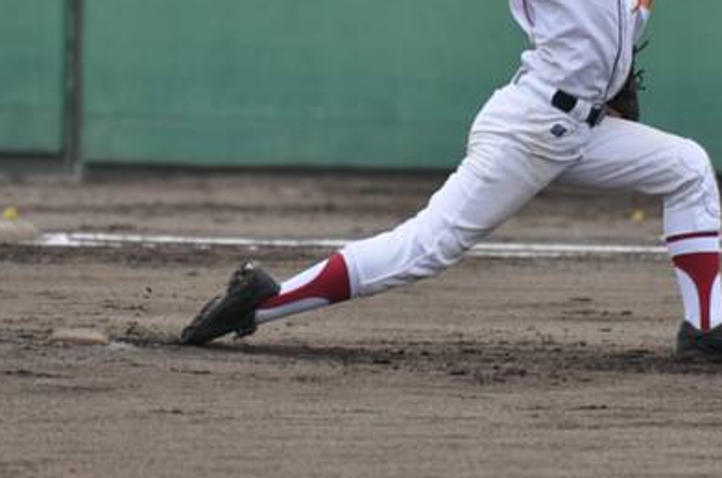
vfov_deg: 1.5
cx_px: 476
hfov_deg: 2.2
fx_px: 18433
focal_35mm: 921
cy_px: 36
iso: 400
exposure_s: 1/1250
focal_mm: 300
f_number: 5.6
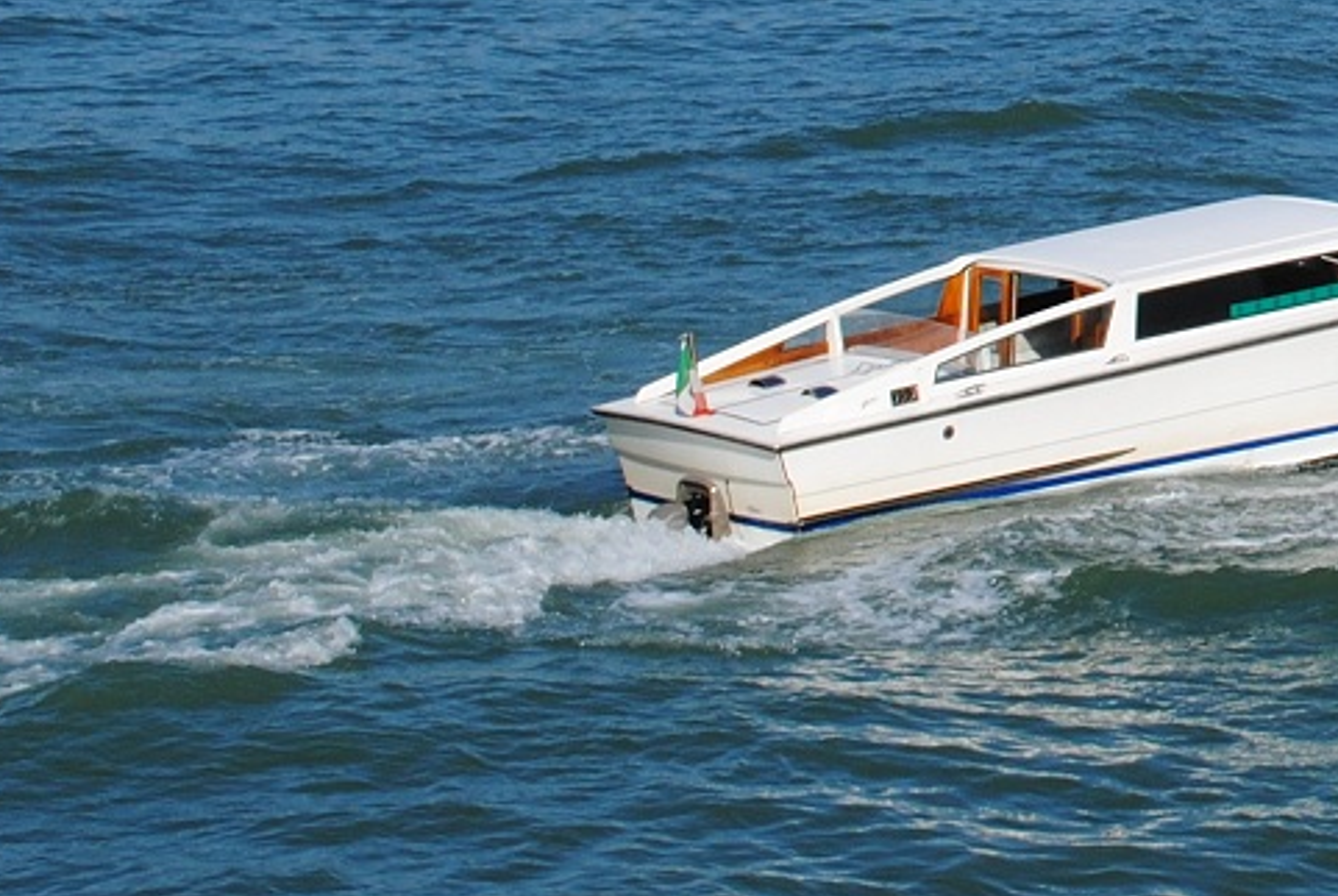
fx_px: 6735
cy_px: -537
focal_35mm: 181
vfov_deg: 7.5
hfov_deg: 10.8
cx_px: 2161
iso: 100
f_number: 9
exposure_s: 1/320
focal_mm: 30
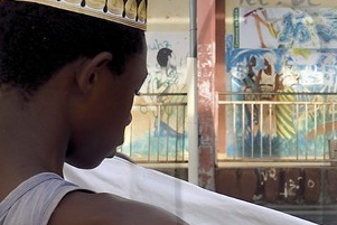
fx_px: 1592
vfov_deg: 8.1
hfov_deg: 11.3
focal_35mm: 170
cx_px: 587
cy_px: 180
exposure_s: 1/250
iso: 200
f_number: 9
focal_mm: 32
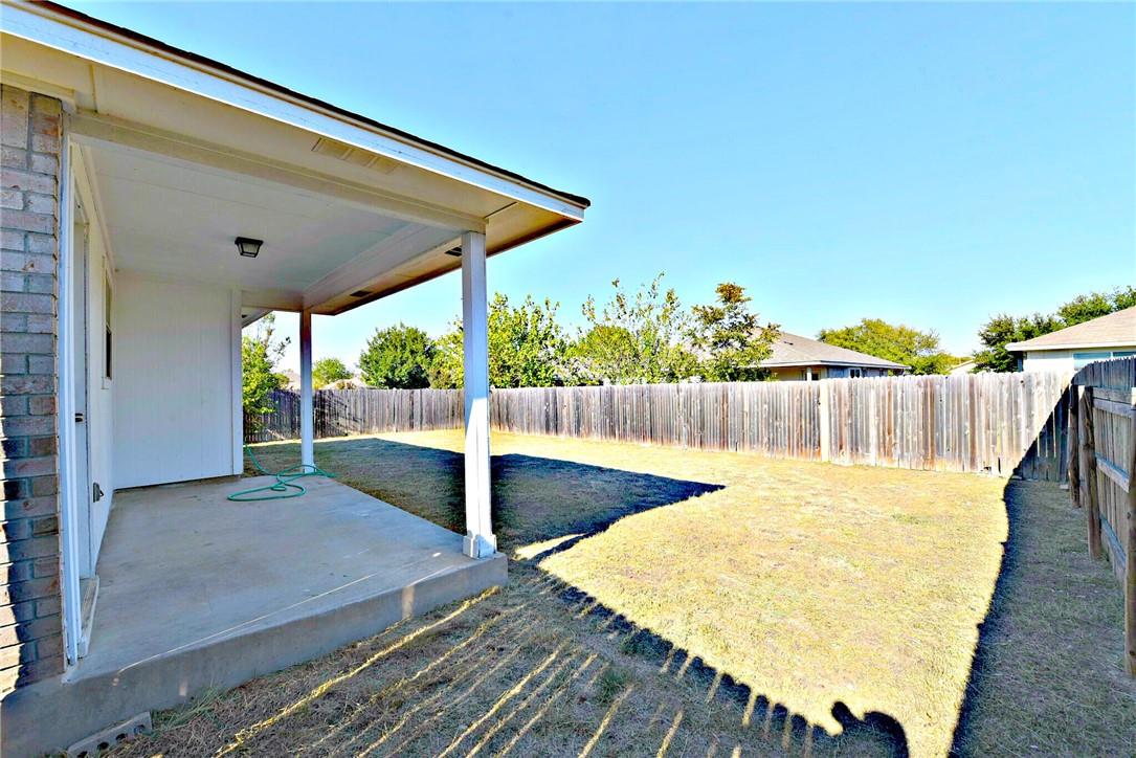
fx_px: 442
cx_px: 568
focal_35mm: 14
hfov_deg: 104.2
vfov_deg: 81.2
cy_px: 379
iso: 200
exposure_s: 1/400
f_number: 10
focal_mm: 14
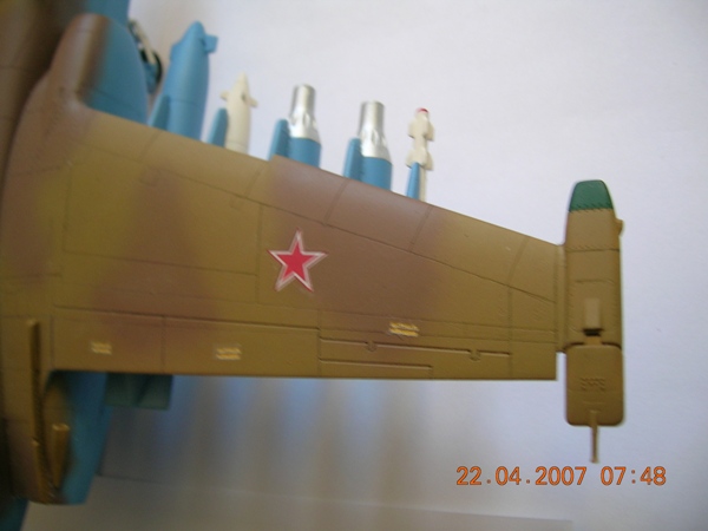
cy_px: 266
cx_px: 354
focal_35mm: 35
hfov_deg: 52.6
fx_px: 716
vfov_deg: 40.7
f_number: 2.8
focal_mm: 5.4
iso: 50
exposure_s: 1/17.6
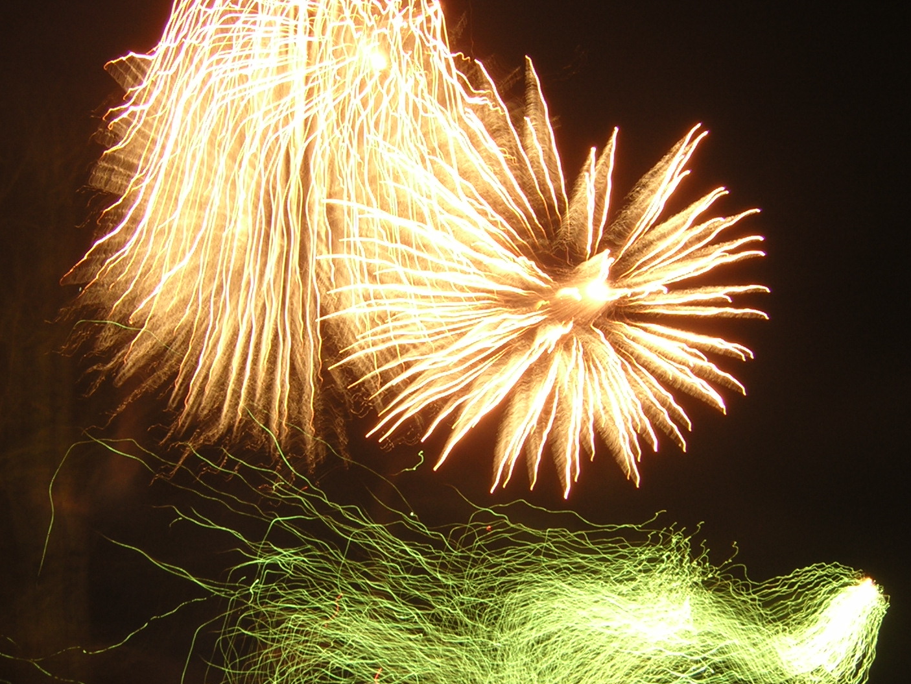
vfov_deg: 35.1
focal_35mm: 41
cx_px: 487
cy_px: 337
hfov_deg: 45.7
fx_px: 1079
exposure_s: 4
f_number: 5.2
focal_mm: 4.7
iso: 100
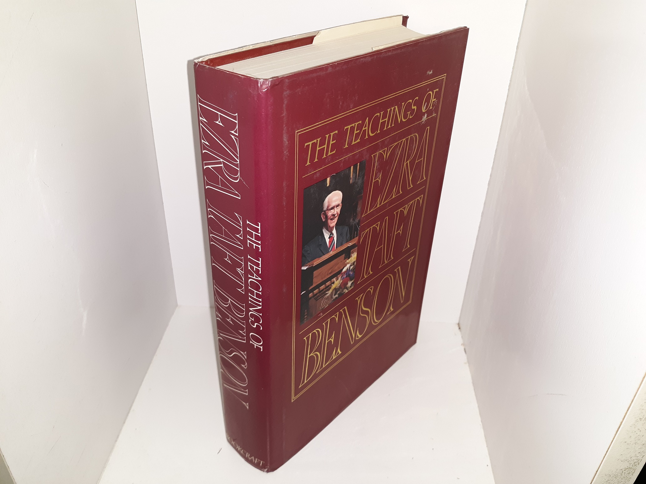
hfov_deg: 63.4
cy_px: 242
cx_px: 323
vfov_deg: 49.7
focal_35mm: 28
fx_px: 523
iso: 64
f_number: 1.7
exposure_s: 1/120
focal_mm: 3.7
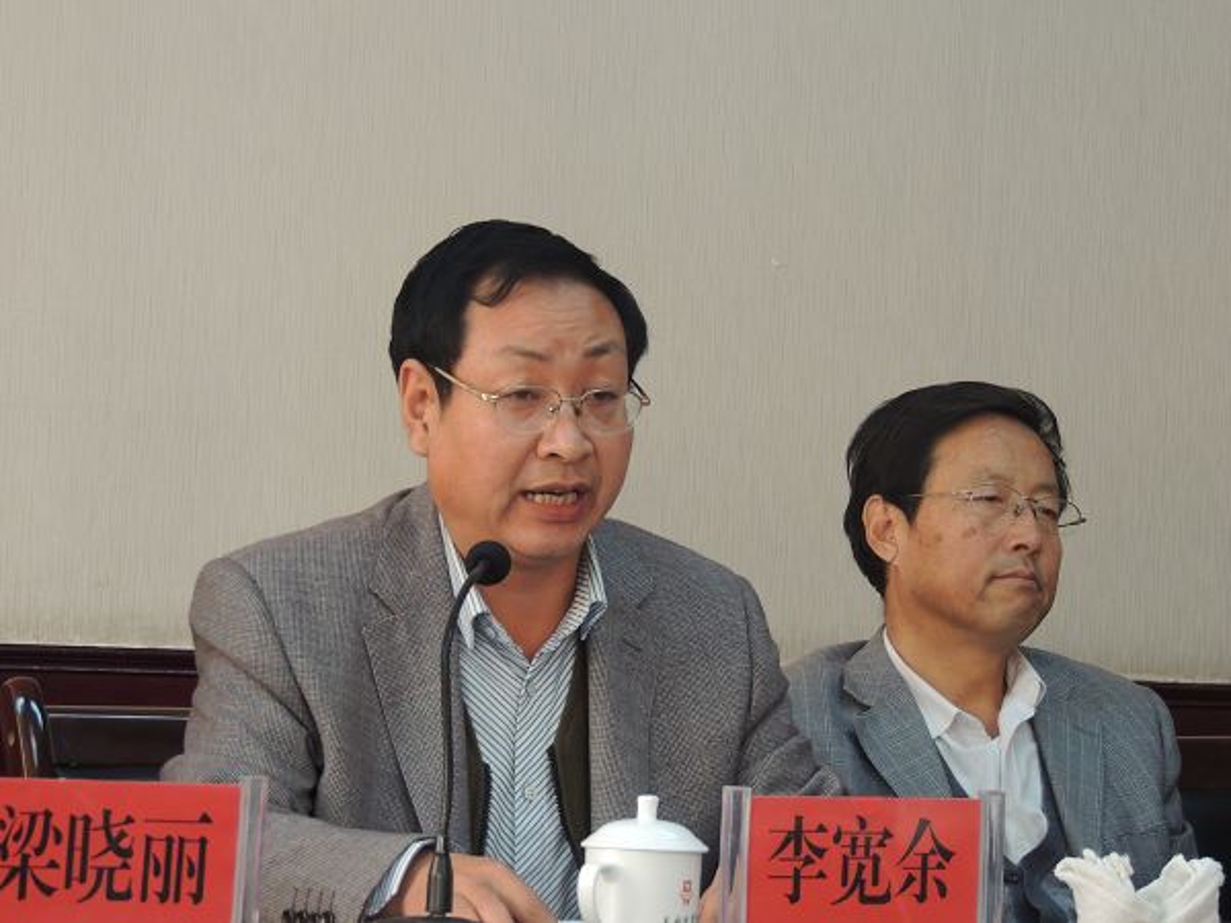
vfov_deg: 11.0
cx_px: 616
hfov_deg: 14.6
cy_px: 462
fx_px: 4801
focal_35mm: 135
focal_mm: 24
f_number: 4.3
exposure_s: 1/30
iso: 450
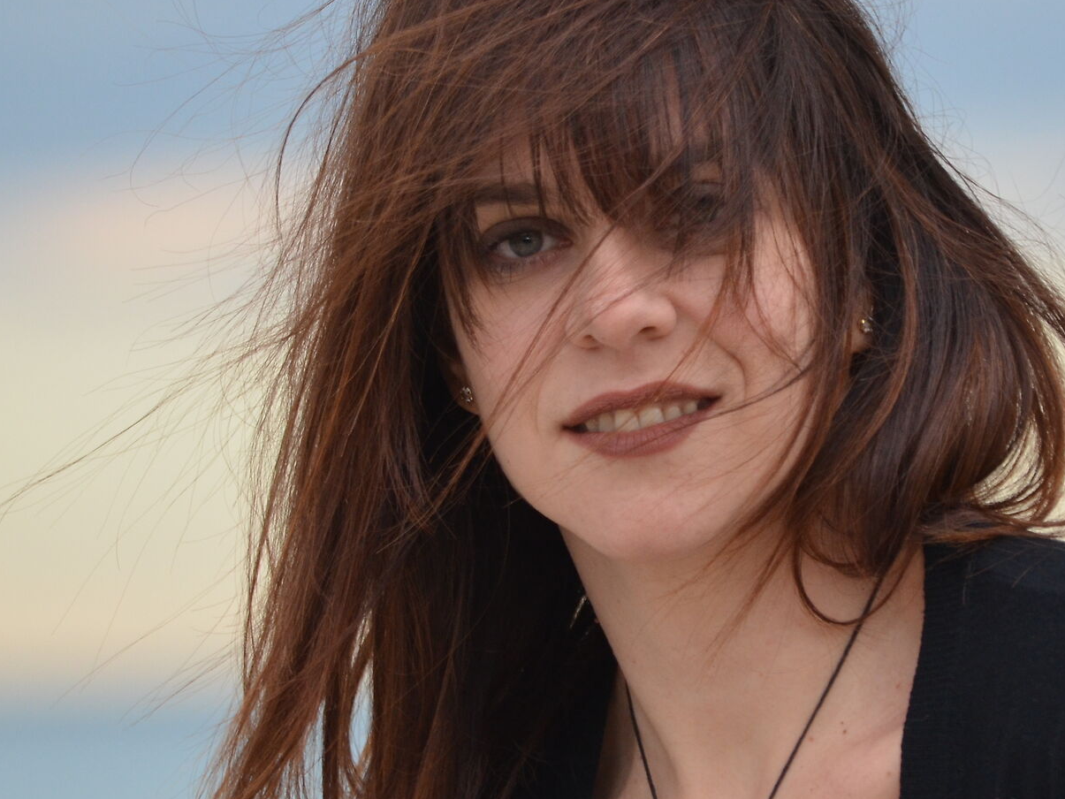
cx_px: 730
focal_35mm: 559
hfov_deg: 3.5
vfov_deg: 2.7
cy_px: 451
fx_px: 17199
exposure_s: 1/640
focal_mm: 195
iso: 800
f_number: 4.8
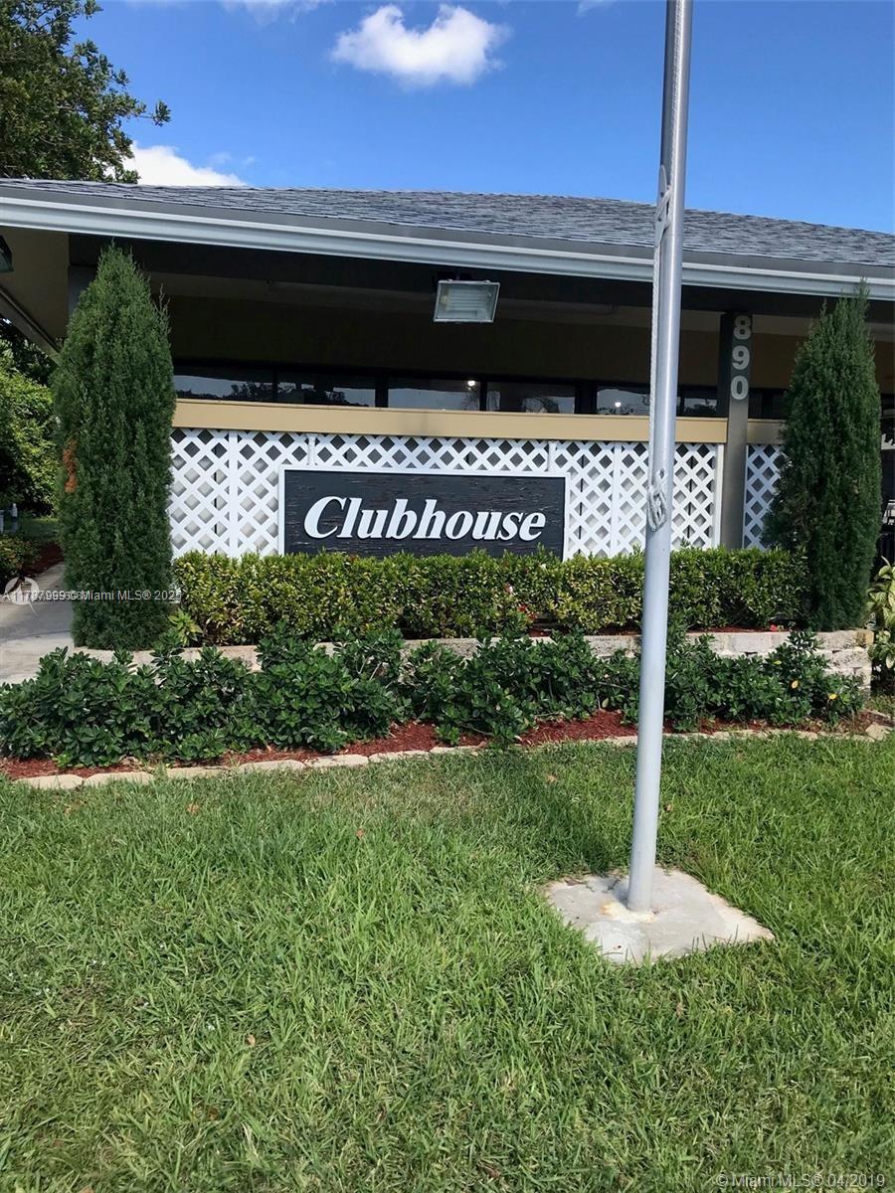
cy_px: 596
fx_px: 965
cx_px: 448
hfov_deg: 49.7
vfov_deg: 63.4
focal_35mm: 28
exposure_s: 1/1153
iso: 20
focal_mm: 3.99
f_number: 1.8
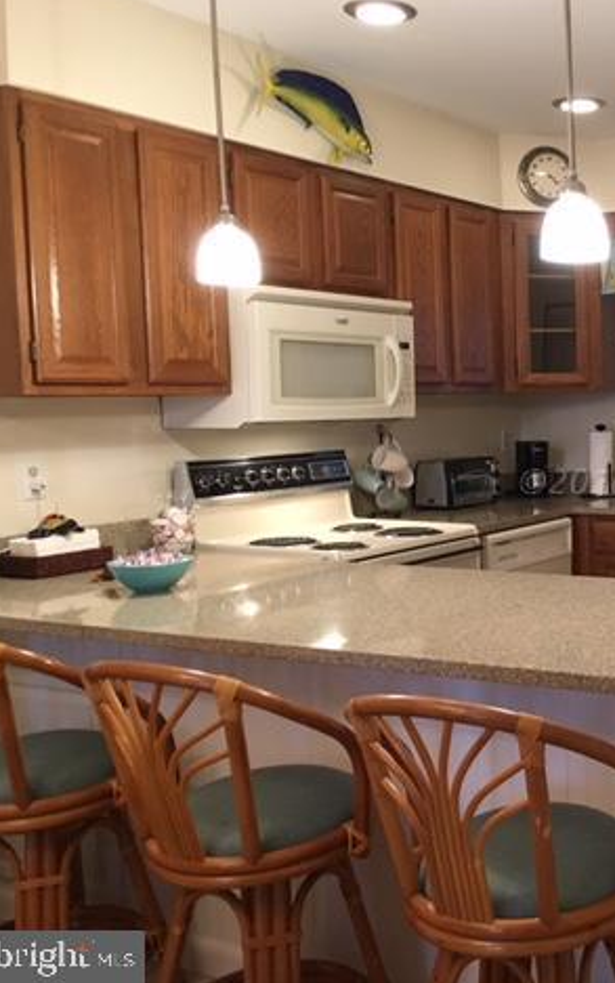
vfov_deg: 47.2
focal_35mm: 42
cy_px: 481
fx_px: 1125
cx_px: 653
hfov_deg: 28.2
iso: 64
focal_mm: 4.15
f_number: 2.2
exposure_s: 1/15
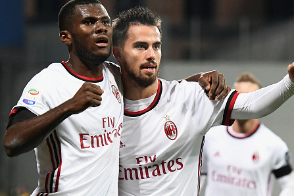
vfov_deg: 7.4
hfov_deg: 11.1
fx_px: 1519
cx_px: 160
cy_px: 112
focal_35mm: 186
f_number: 4.5
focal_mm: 140
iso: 3200
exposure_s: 1/1000
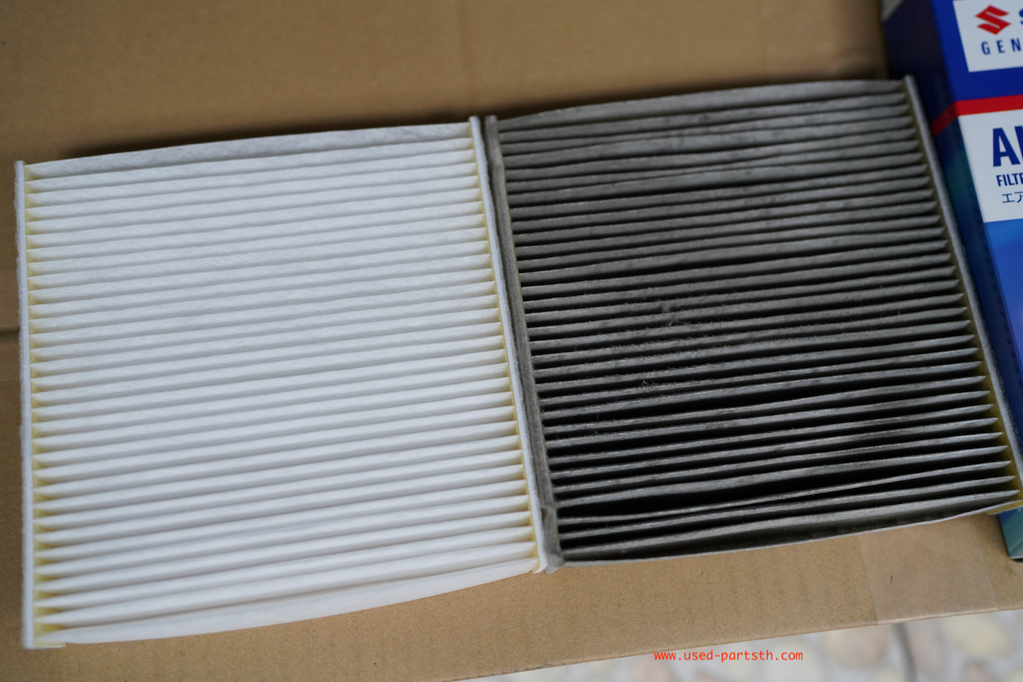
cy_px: 341
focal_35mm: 35
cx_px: 512
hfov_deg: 54.4
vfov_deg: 37.9
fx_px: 995
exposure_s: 1/2000
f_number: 2
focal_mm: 35
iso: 1600
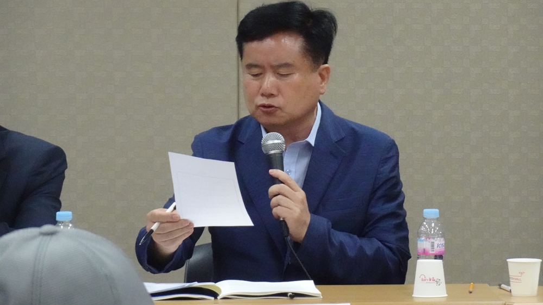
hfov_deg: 6.5
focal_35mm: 333
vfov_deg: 3.6
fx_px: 4794
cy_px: 134
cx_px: 272
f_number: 6.3
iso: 1600
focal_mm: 49.48
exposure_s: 1/80
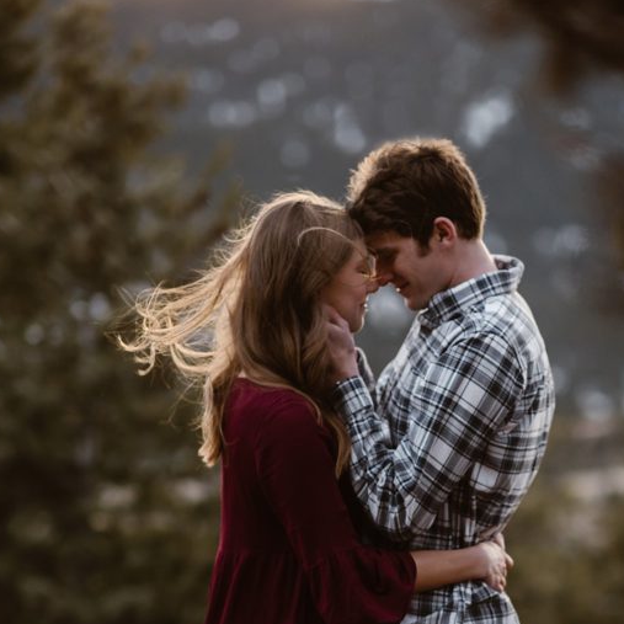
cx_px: 350
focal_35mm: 146
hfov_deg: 12.0
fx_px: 2978
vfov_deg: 11.9
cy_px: 603
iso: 250
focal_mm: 85
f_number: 2
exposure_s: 1/200
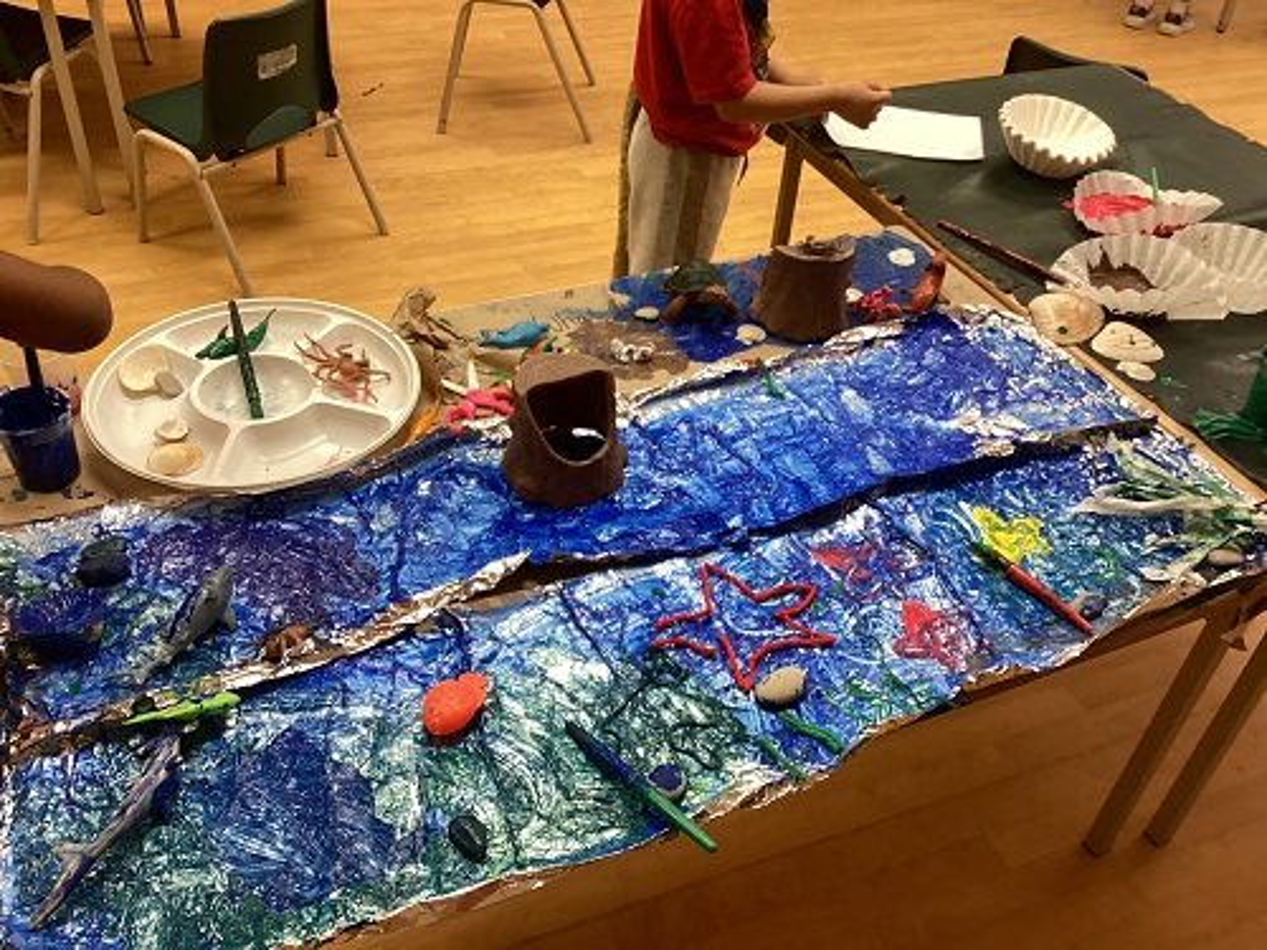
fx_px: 1135
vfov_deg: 45.4
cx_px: 634
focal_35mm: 31
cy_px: 475
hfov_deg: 58.4
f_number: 2.4
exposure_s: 1/50
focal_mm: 3.3
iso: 125
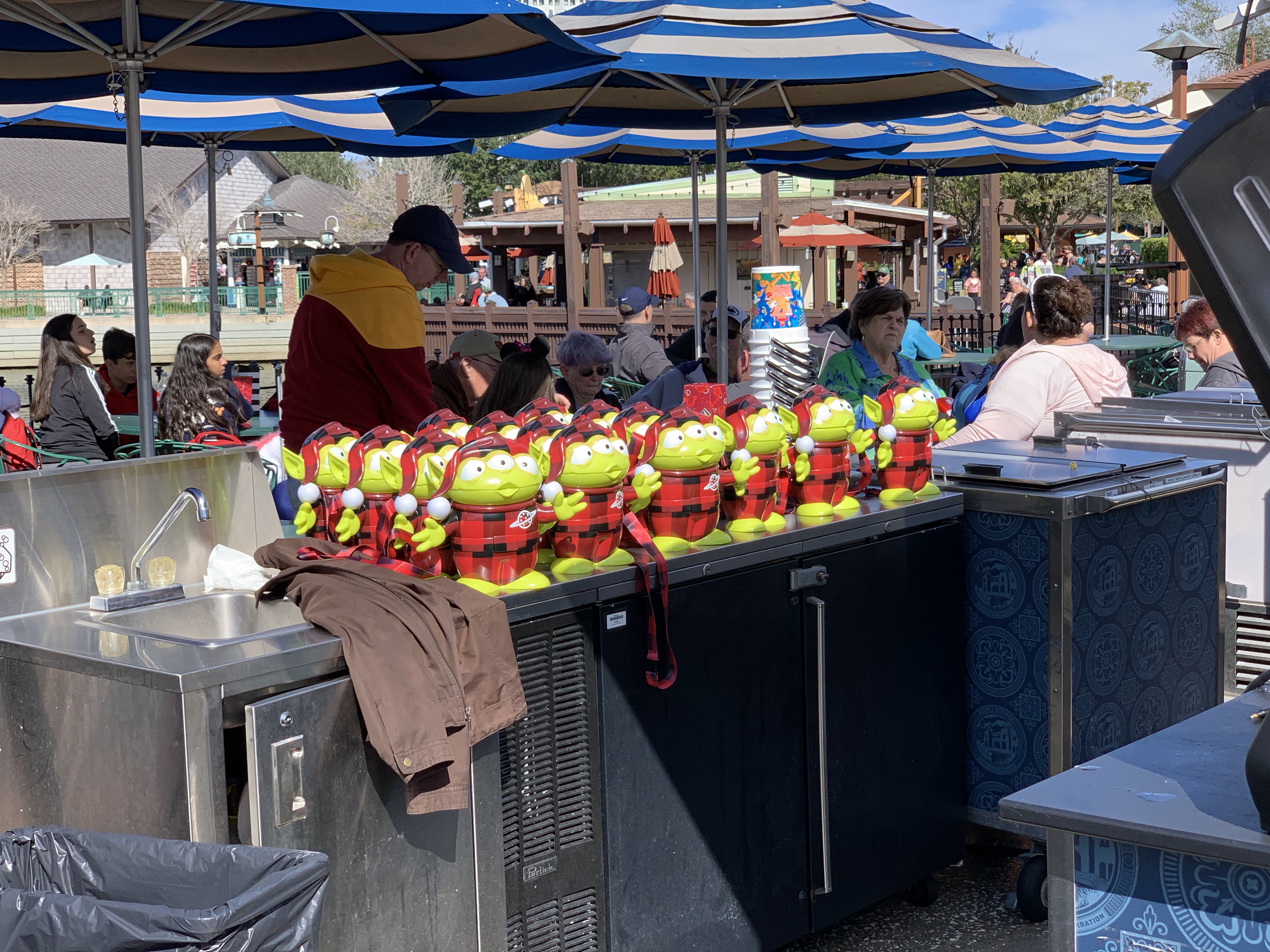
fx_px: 1908
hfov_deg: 36.8
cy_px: 476
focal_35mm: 52
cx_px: 635
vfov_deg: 28.0
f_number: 2.4
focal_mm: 6
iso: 16
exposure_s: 1/786
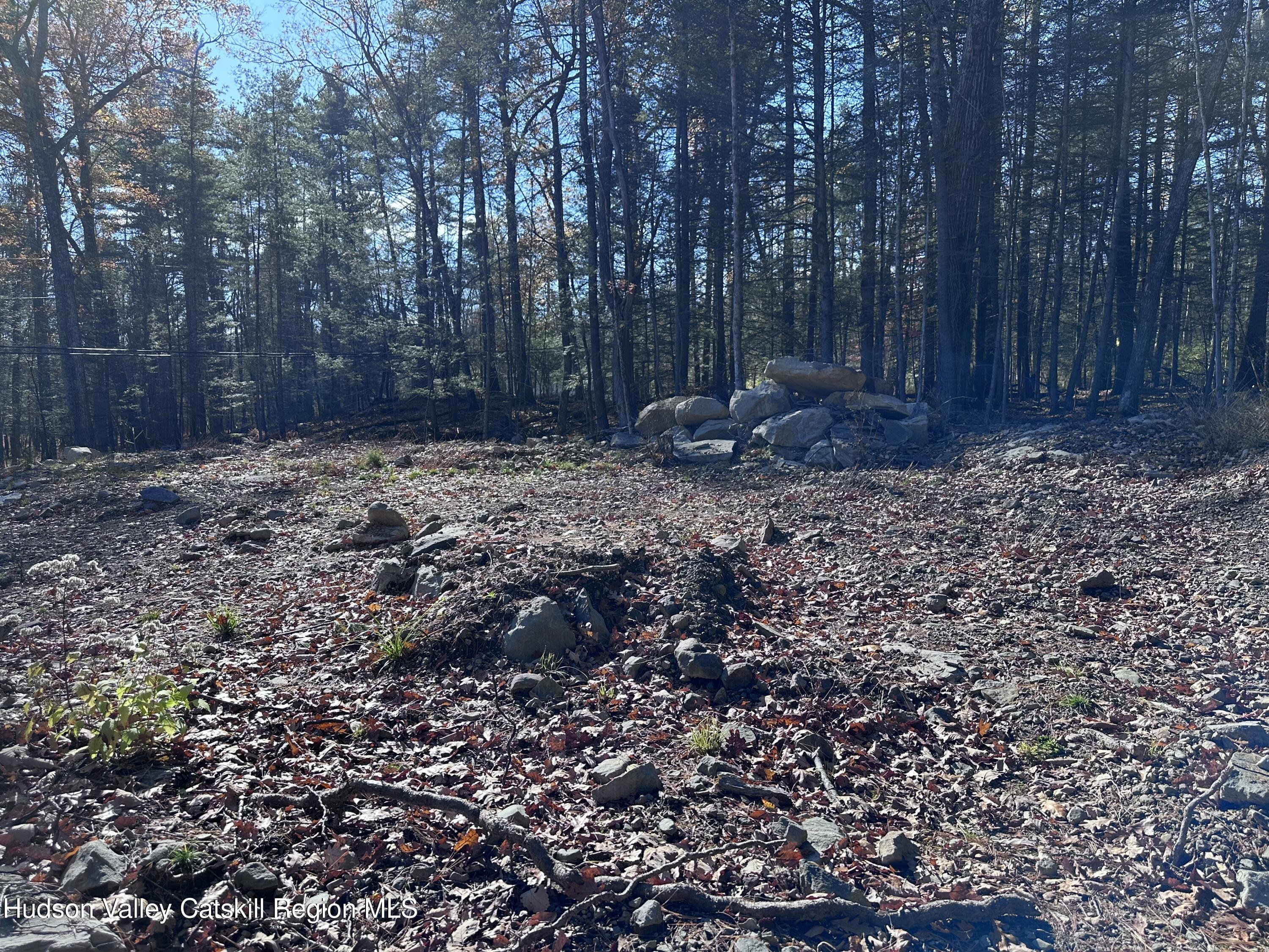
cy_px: 476
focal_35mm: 24
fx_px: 880
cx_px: 634
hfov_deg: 71.6
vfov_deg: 56.8
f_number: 1.78
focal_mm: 6.86
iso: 80
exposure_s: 1/1949
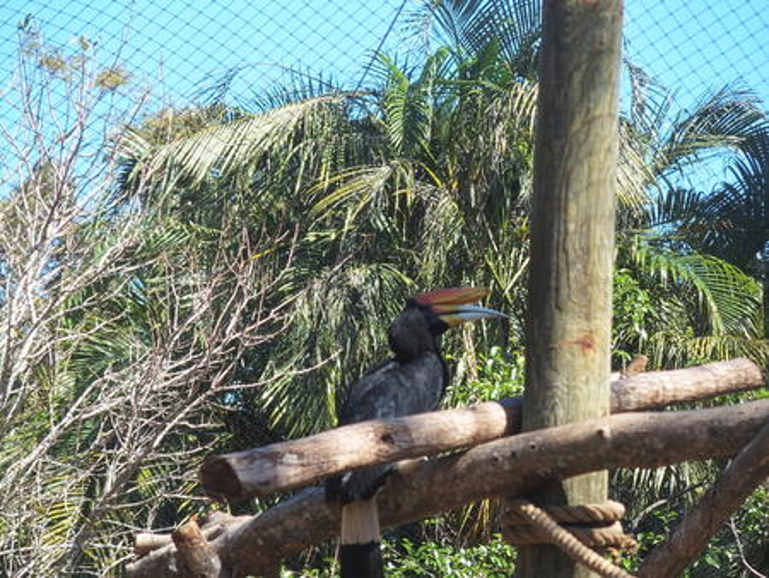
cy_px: 289
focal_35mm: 220
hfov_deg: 9.0
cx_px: 384
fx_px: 4890
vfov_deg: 6.8
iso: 100
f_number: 3.2
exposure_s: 1/500
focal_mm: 46.7
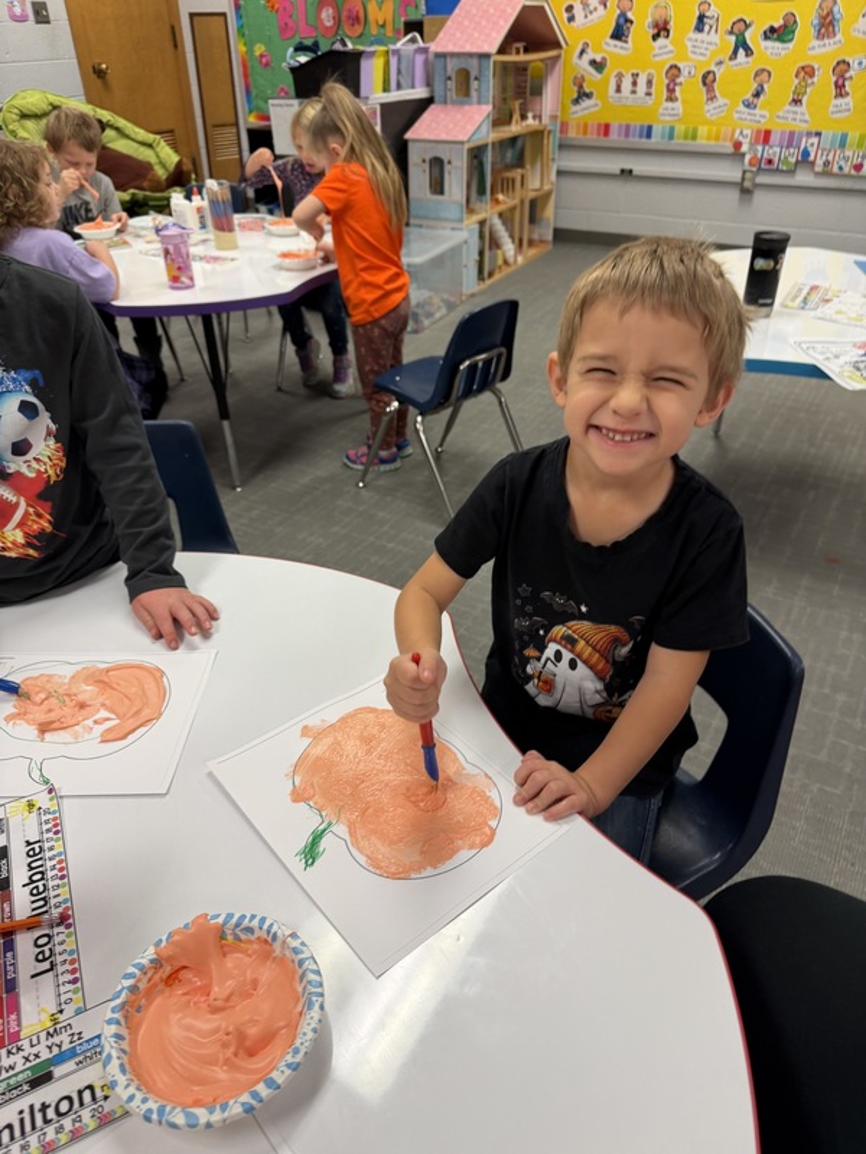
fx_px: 801
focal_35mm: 24
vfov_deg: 71.6
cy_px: 577
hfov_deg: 56.8
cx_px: 433
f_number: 1.78
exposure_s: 1/120
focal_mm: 6.76
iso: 125
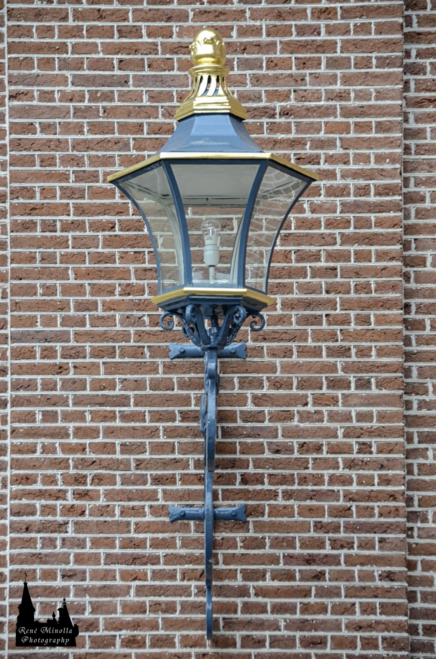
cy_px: 330
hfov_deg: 8.7
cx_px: 218
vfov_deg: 13.1
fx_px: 2874
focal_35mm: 158
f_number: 5.3
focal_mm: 105
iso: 200
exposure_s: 1/400
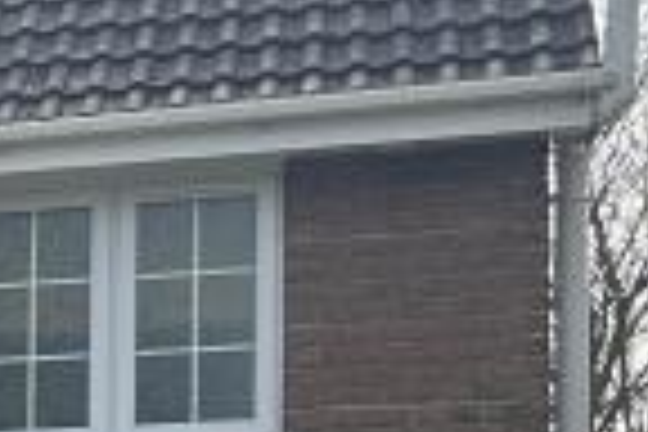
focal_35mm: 178
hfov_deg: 9.6
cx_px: -1125
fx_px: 3204
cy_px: 860
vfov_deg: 7.4
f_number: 1.78
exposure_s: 1/2732
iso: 80
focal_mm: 6.86
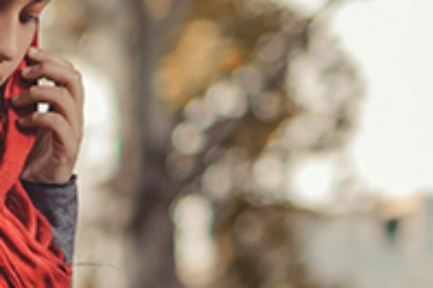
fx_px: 4546
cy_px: 566
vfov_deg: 3.6
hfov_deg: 5.3
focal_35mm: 378
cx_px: -492
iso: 80
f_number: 1.4
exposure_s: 1/125
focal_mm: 50
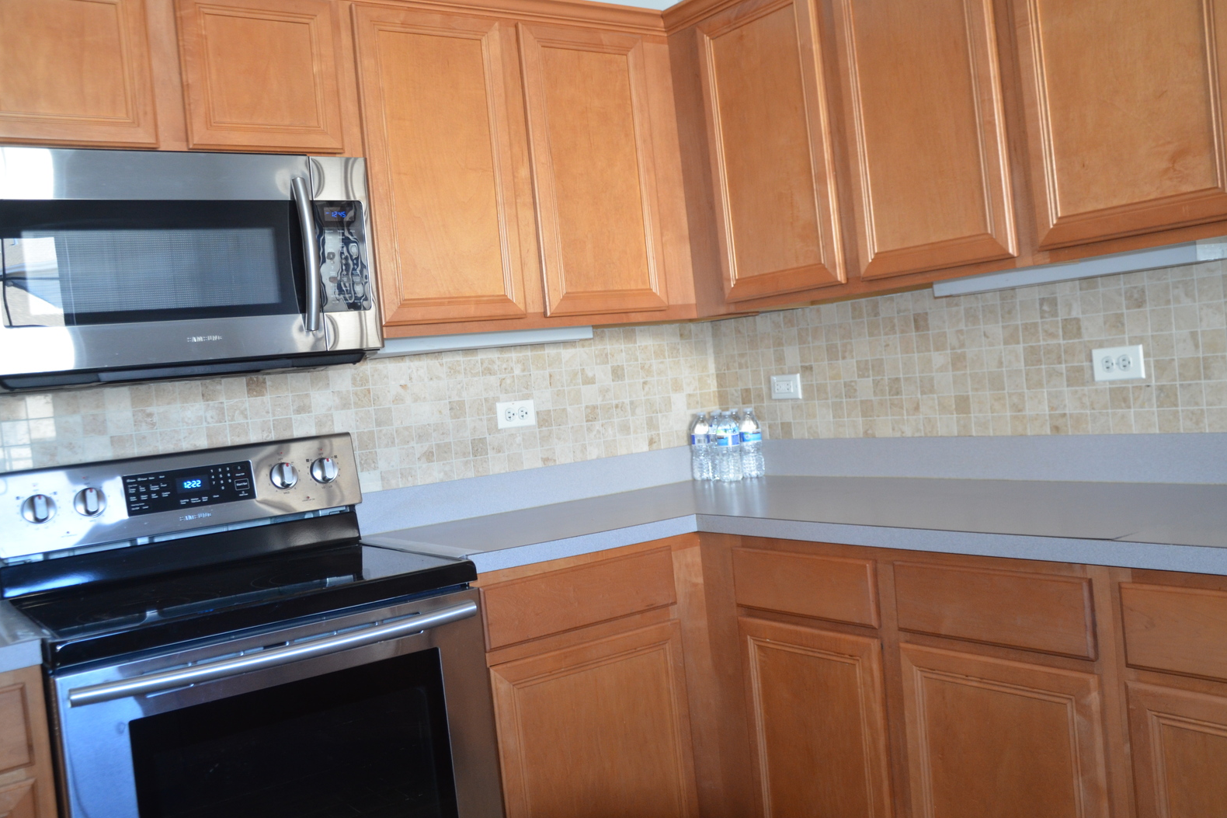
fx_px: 1159
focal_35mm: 34
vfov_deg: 38.9
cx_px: 615
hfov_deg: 55.8
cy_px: 408
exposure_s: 1/60
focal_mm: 22
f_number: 3.8
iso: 800
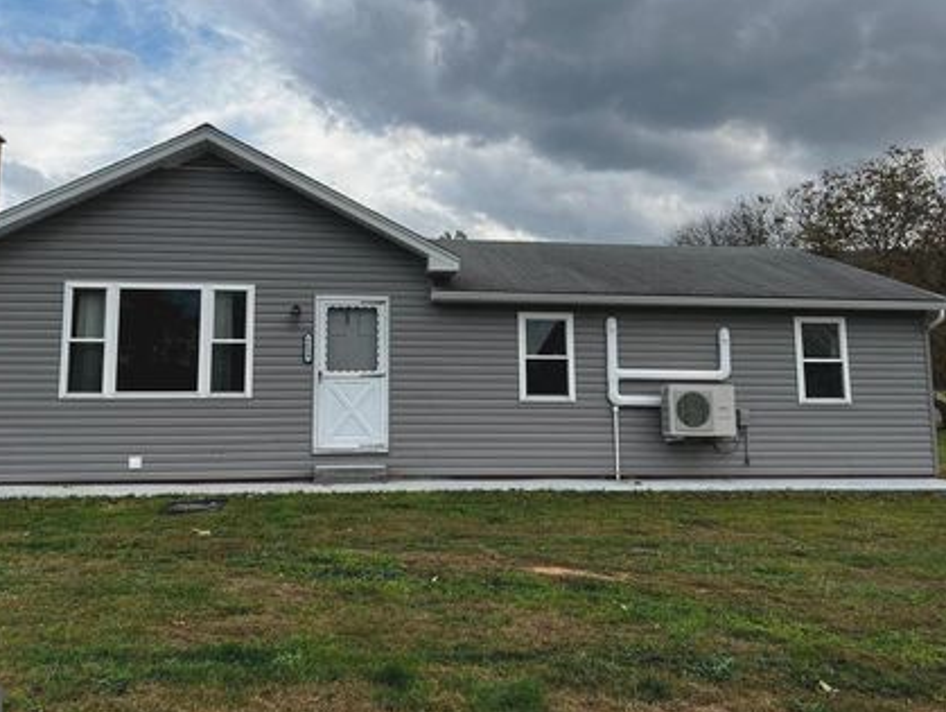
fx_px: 848
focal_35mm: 31
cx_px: 429
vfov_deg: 45.4
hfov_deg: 58.2
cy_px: 309
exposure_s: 1/873
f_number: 1.5
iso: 50
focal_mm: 5.7
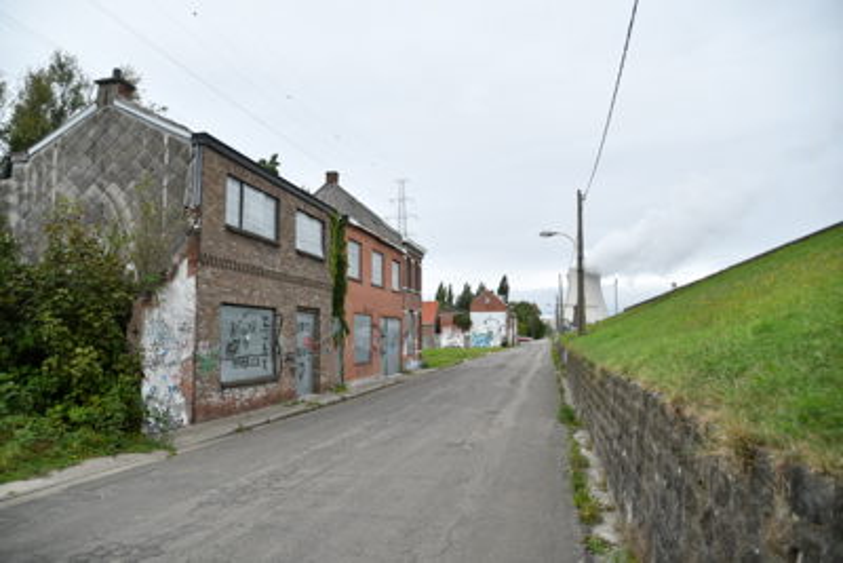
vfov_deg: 53.2
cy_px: 282
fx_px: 562
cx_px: 422
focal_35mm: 24
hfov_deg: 73.7
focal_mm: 16
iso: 100
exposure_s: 1/800
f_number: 3.5
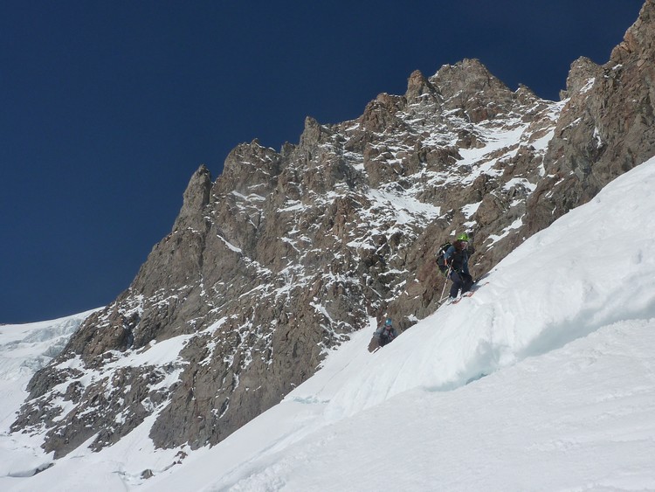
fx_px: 719
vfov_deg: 37.7
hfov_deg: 49.0
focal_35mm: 38
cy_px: 246
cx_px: 328
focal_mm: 5.3
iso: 125
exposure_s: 1/1000
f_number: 6.3
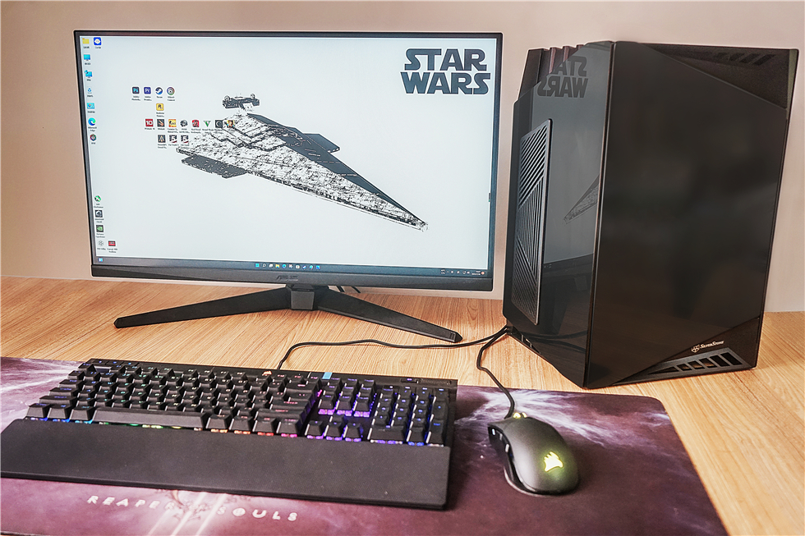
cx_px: 402
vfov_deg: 41.1
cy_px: 268
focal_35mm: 32
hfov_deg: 58.7
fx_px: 715
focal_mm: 32
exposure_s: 1/40
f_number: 5
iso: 640
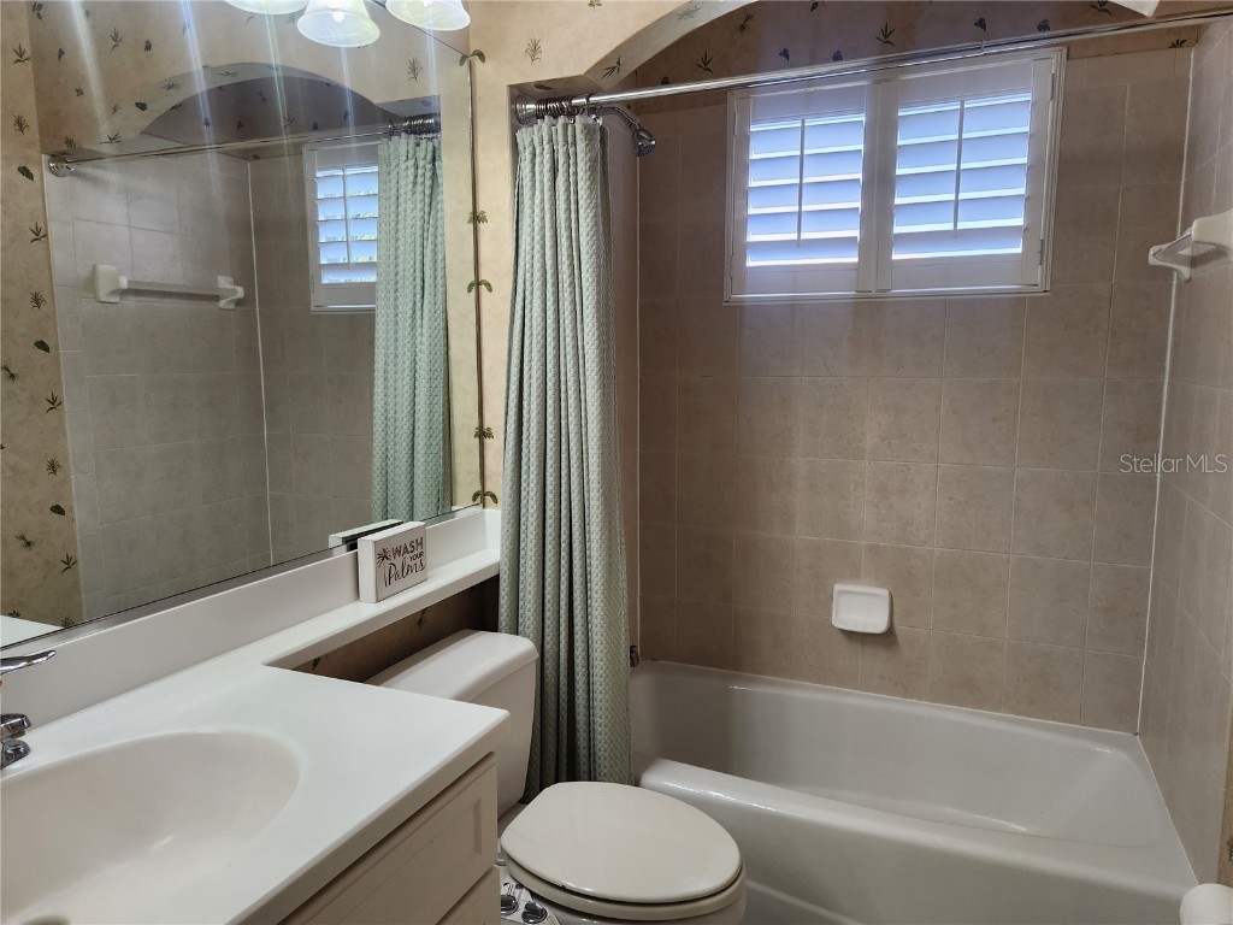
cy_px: 462
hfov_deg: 73.9
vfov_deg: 58.9
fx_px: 819
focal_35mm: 23
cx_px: 616
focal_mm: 5.4
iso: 125
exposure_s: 1/180
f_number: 1.8
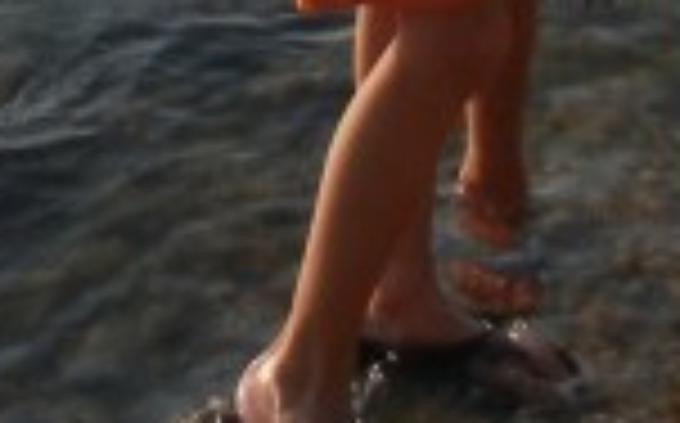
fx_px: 3998
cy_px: -1170
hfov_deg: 9.7
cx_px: 437
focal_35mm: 216
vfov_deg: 5.4
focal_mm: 5.4
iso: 160
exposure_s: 1/322
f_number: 7
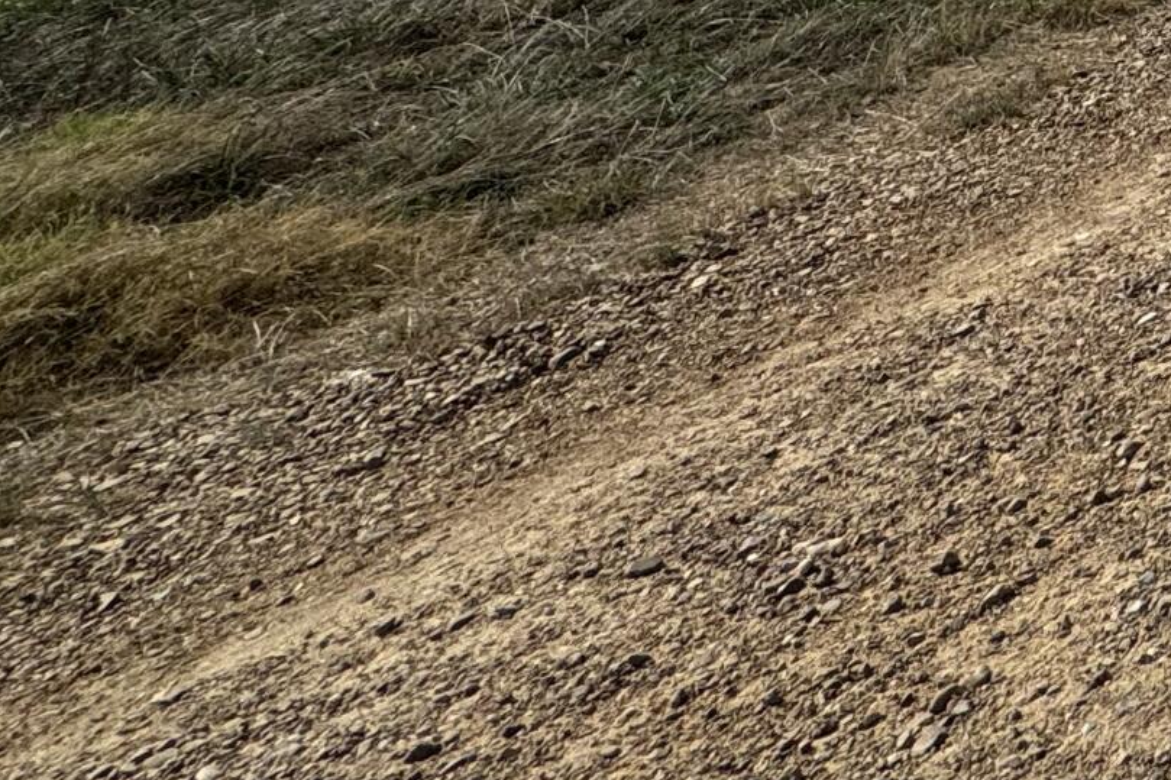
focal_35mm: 54
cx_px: 2074
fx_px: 1756
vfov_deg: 19.7
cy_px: -551
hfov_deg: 22.5
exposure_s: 1/3390
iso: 50
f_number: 2.2
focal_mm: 2.22
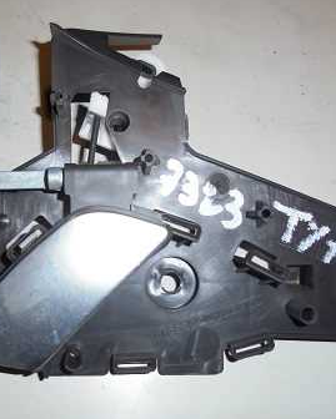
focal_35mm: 35
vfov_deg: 51.5
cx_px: 110
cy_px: 212
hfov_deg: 41.7
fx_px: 435
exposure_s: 1/30
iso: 160
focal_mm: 4.6
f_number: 3.5
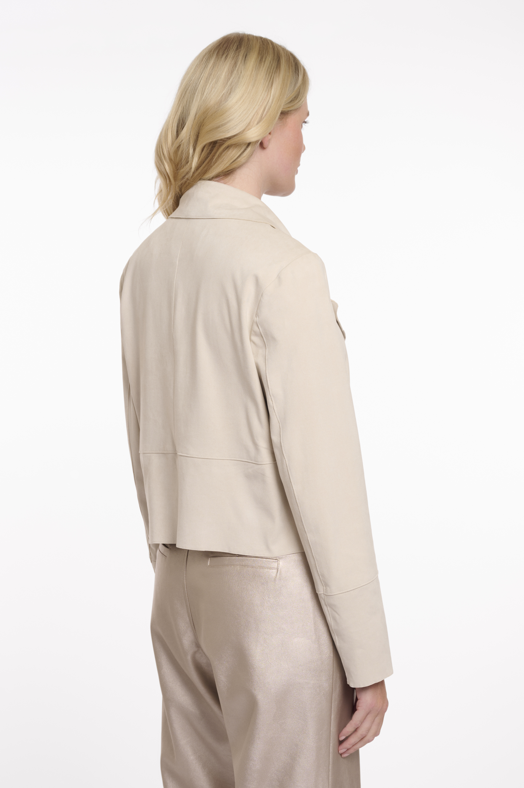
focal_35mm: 79
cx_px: 262
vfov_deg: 25.7
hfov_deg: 17.3
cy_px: 394
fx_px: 1727
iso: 125
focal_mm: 79
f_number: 8
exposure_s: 1/160
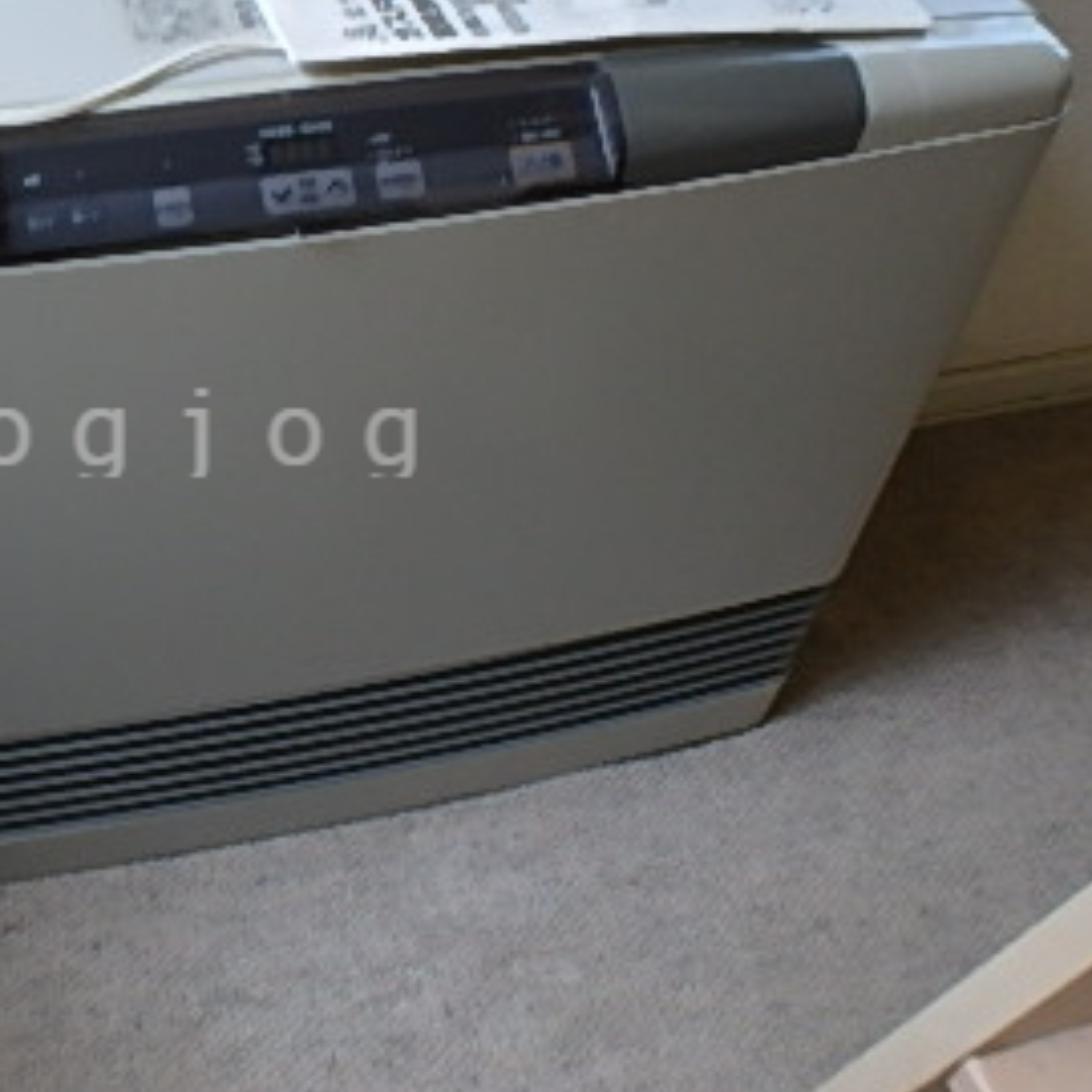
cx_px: 162
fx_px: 1570
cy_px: 429
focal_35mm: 44
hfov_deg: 36.5
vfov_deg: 38.2
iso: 200
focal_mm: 3.7
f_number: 3.5
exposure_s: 1/40
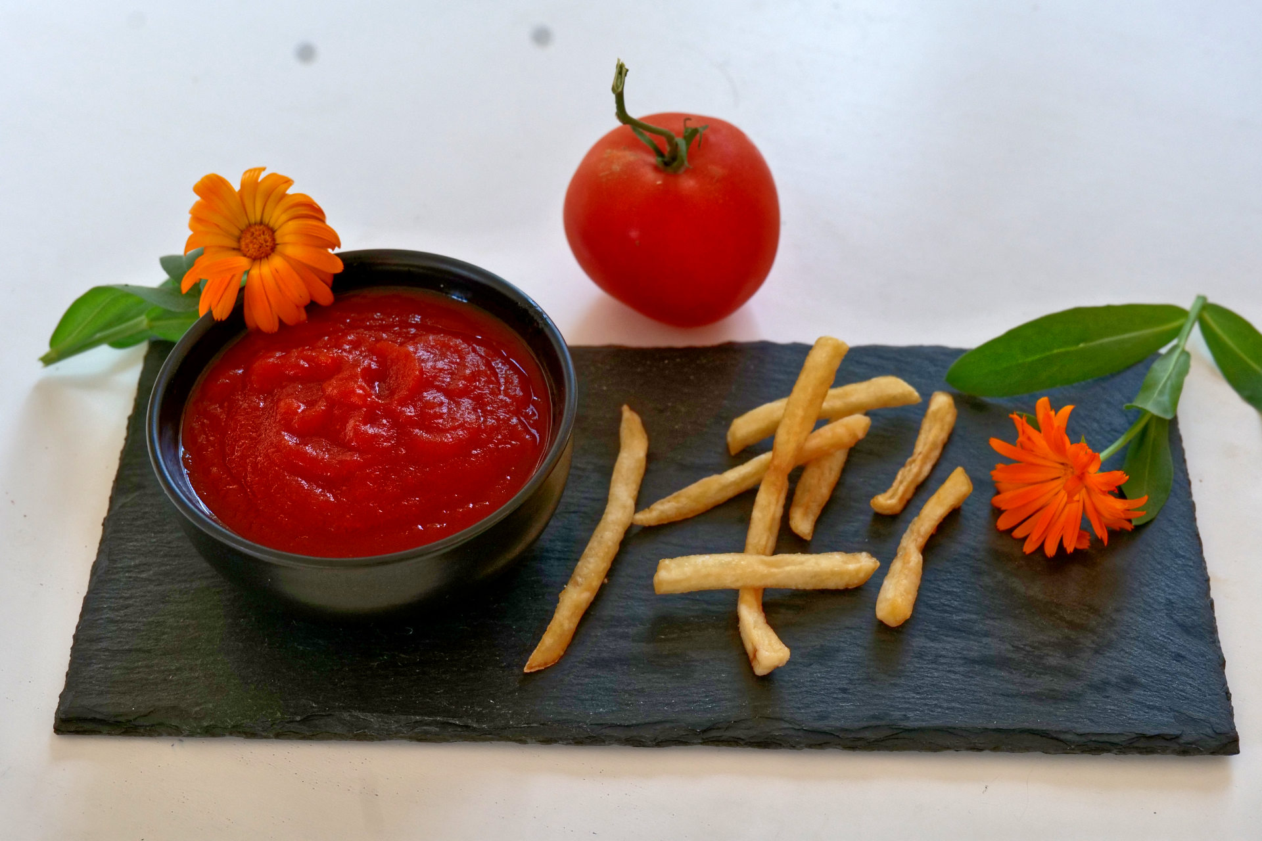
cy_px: 420
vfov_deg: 22.6
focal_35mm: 60
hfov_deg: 33.4
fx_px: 2103
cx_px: 631
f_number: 8
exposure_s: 1/60
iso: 2000
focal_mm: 60
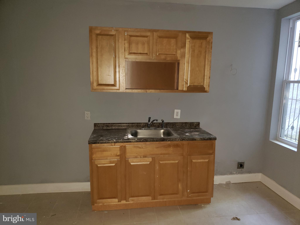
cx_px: 150
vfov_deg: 53.1
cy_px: 112
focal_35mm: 26
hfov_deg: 67.3
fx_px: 225
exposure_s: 1/15
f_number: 1.5
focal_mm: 4.3
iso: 125
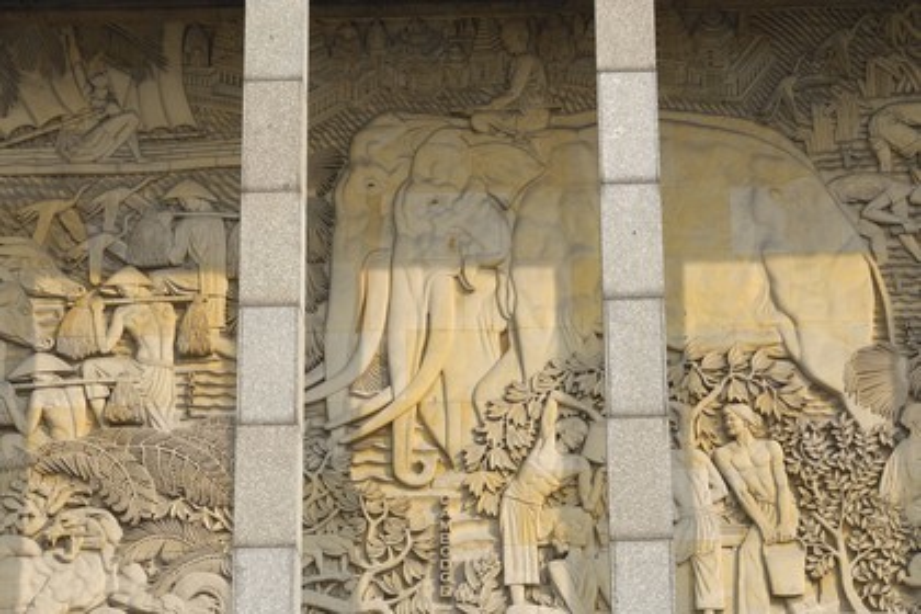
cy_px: 307
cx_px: 460
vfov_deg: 14.0
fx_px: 2494
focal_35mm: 98
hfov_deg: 20.9
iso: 100
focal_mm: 65
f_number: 9
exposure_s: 1/160
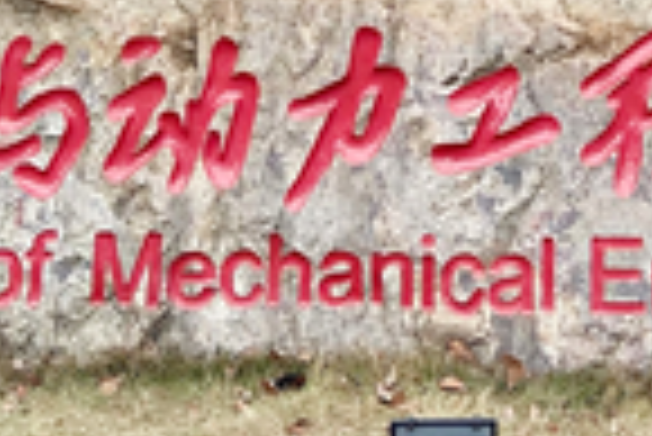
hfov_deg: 18.1
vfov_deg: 11.1
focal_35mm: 112
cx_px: 531
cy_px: -458
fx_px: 2030
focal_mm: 4.25
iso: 40
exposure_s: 1/121
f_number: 1.8
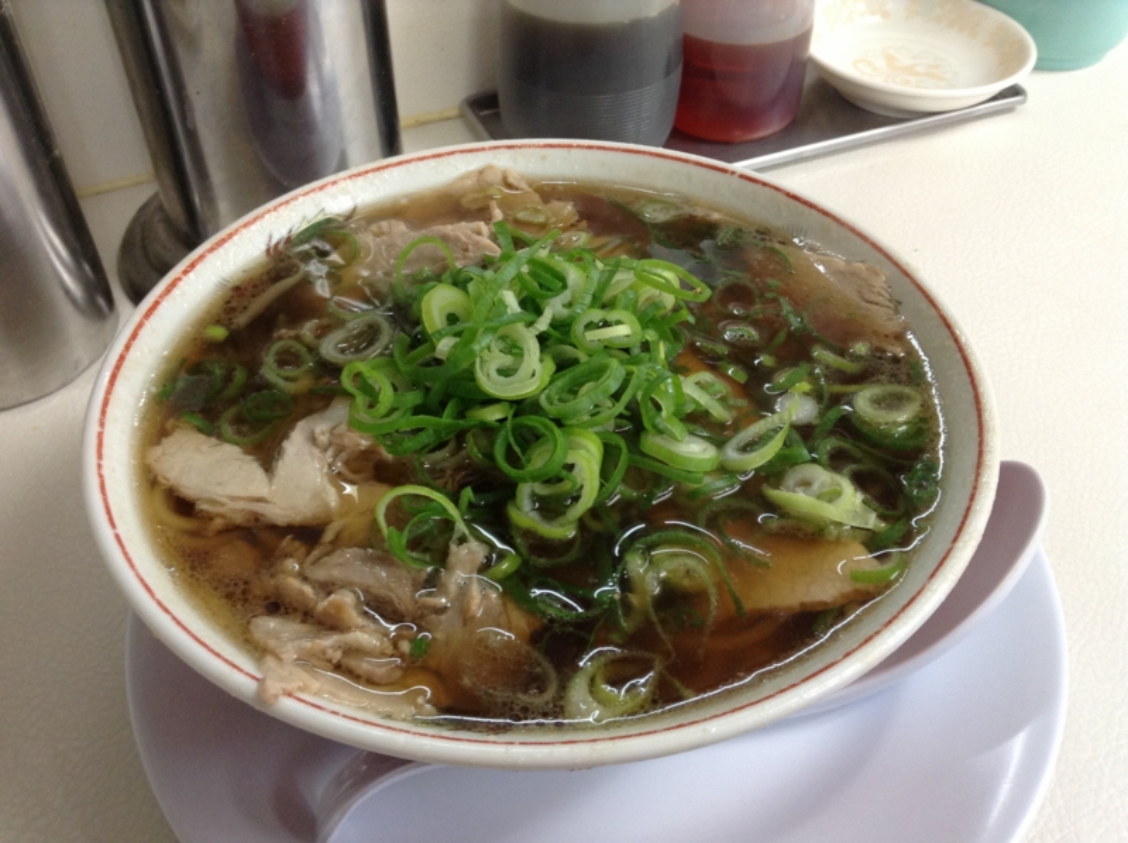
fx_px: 1074
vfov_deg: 42.9
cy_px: 422
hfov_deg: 55.4
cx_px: 564
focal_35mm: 33
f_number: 2.4
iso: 80
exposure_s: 1/24
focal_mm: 3.3
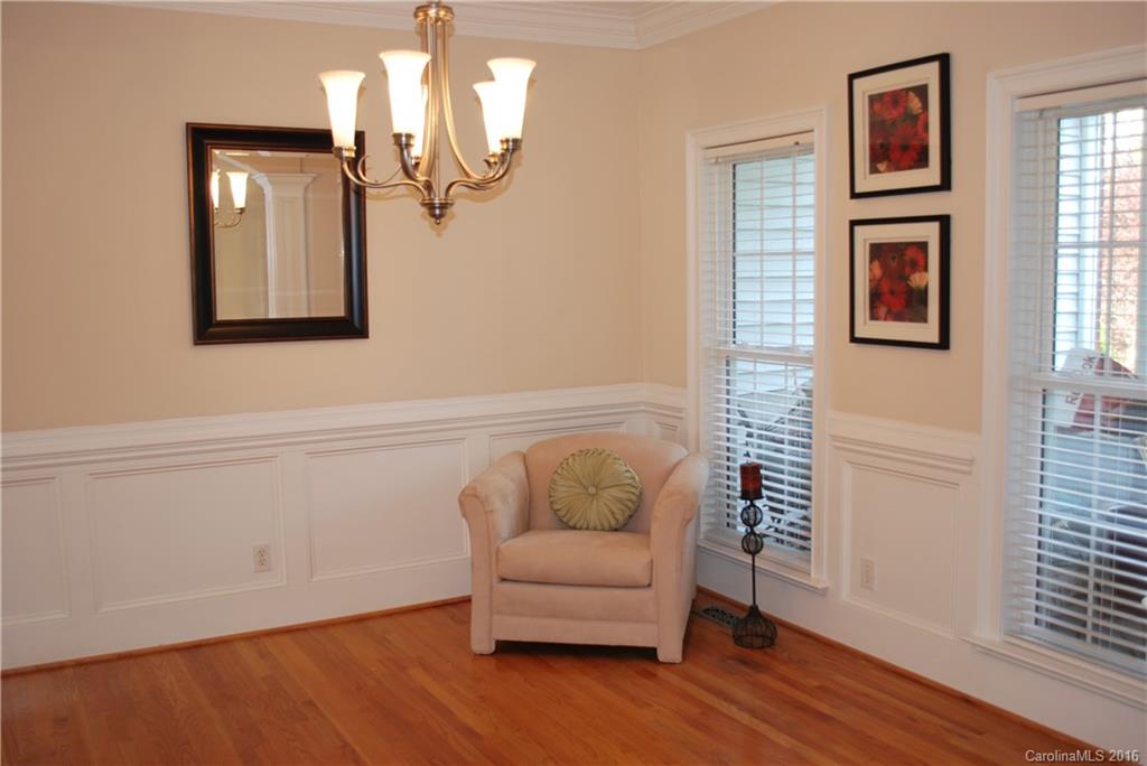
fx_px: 1052
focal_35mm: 33
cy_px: 383
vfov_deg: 40.0
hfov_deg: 57.2
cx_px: 574
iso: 200
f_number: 4
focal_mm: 22
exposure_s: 1/20
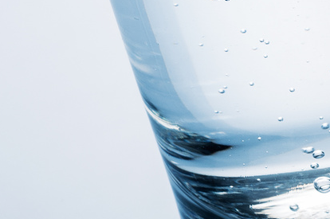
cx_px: 113
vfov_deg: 3.2
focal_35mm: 429
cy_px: -73
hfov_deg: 4.8
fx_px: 3928
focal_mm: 105
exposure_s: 1/250
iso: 200
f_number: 22
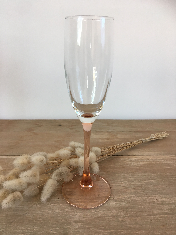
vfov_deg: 61.7
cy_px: 118
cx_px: 88
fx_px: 197
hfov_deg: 48.2
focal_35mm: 29
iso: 25
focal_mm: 4.15
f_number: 2.2
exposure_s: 1/33
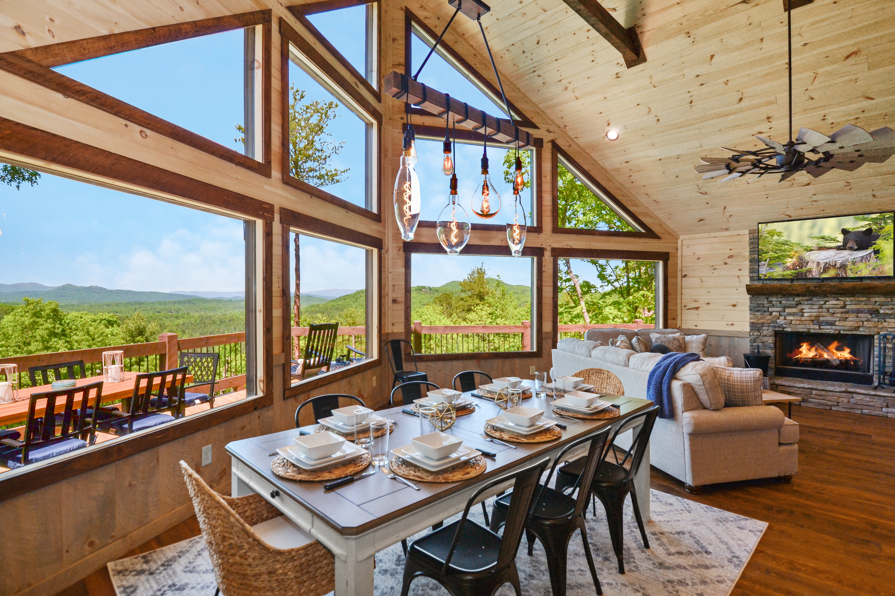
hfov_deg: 95.0
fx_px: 410
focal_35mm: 16
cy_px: 298
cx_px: 448
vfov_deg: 72.1
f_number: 5.6
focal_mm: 11
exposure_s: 1/125
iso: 280
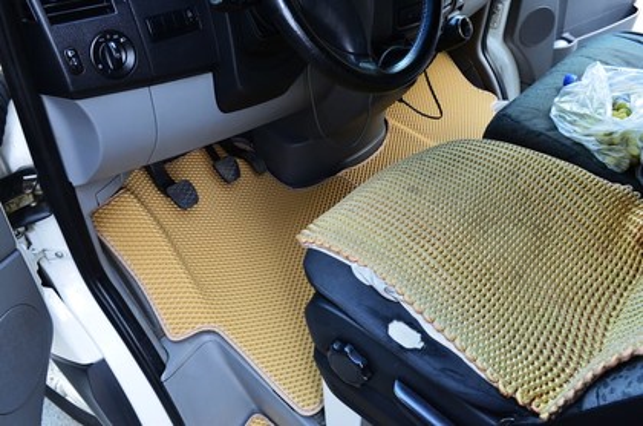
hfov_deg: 67.5
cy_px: 213
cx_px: 322
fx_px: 481
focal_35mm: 27
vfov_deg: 47.7
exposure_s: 1/15
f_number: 6.3
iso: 800
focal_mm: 18
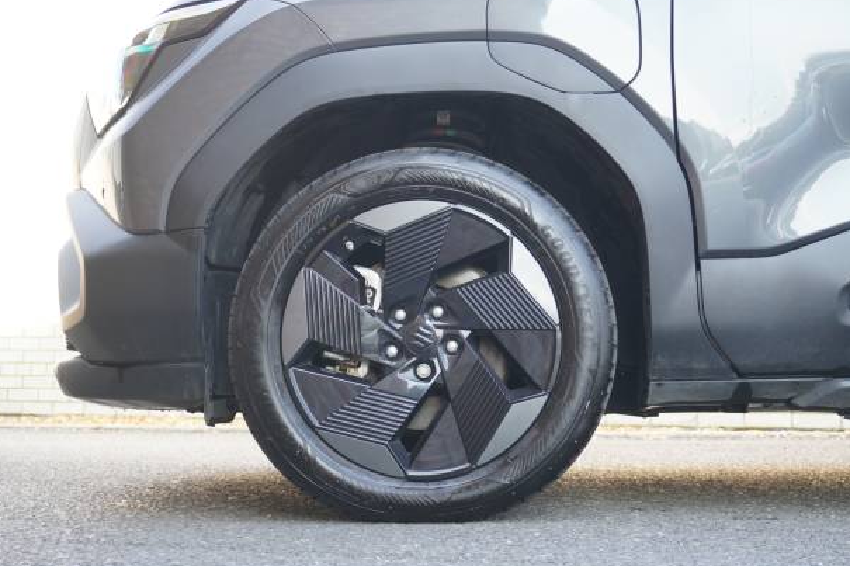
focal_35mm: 56
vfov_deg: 24.4
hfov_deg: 35.9
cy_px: 278
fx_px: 1311
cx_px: 417
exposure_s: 1/60
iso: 400
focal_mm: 35
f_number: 5.6
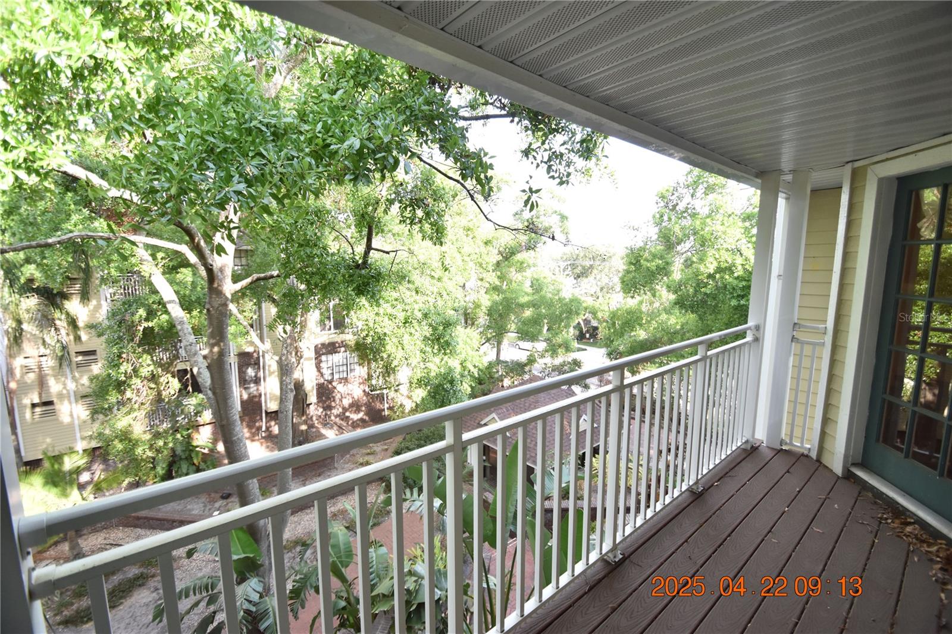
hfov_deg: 100.4
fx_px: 397
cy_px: 317
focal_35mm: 15
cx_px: 476
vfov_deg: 77.3
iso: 800
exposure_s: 1/500
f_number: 4
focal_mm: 10
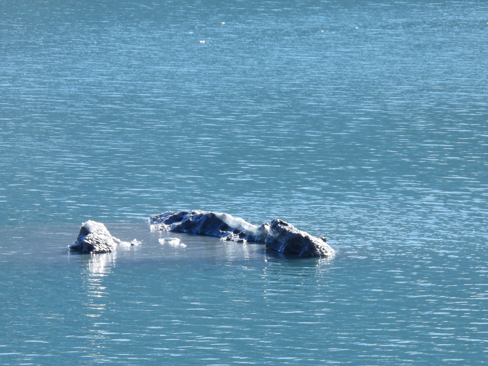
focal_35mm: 616
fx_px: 8683
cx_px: 196
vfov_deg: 2.4
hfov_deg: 3.2
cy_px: 221
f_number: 5
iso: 100
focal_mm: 89.2
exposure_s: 1/320
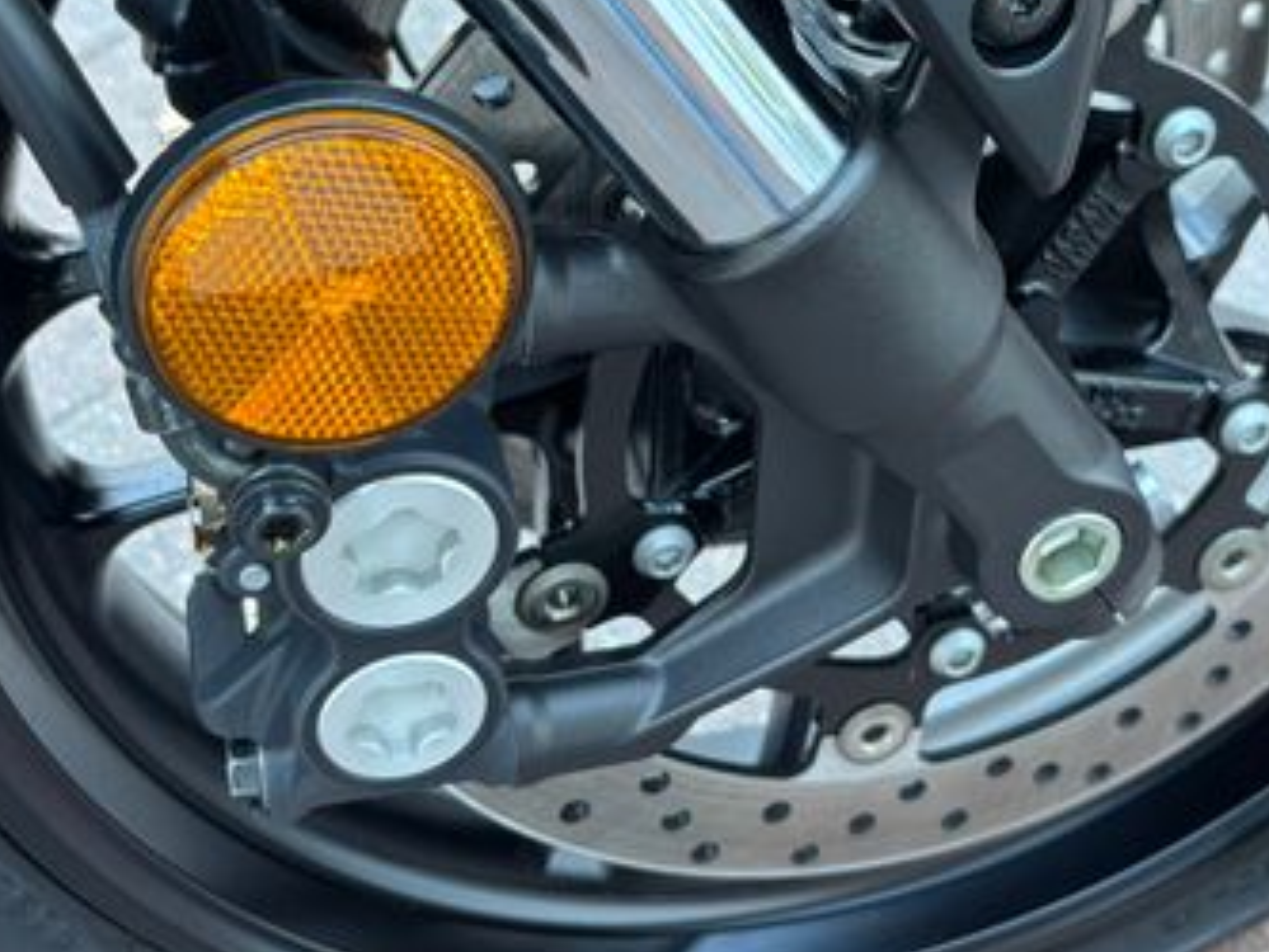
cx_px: 758
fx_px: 1834
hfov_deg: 38.0
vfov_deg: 28.5
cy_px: 194
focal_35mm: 50
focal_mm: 5.96
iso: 200
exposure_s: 1/60
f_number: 1.6
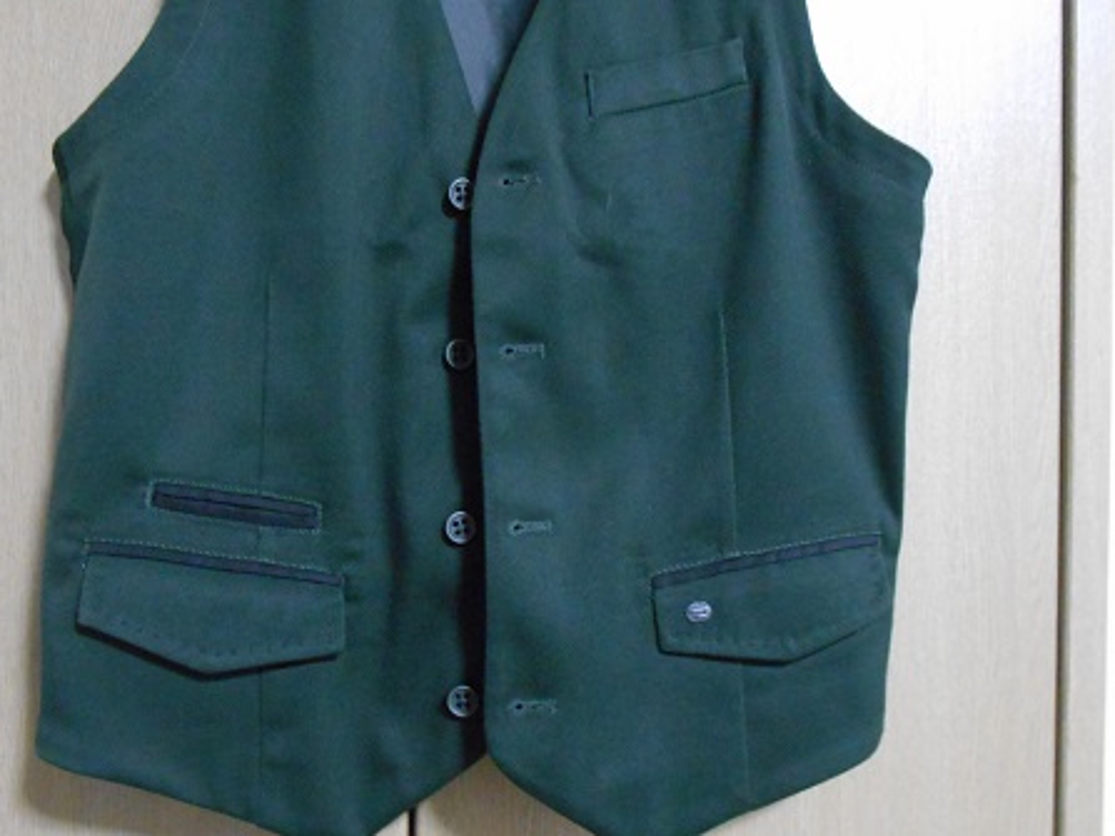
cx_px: 524
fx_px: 966
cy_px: 443
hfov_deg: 59.9
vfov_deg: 46.8
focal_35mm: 30
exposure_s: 1/5
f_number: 3.4
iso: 800
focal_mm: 4.7
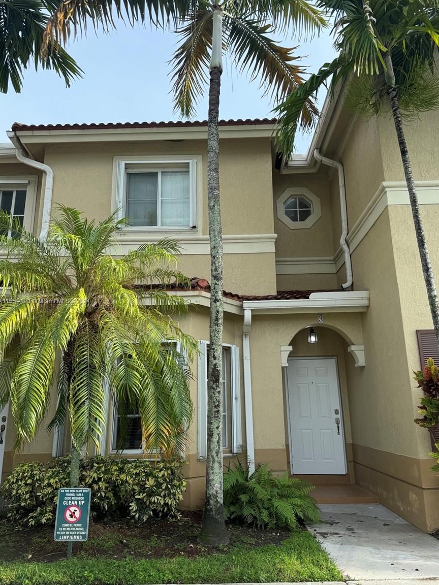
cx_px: 226
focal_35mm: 25
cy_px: 302
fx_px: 423
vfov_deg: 69.4
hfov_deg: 54.9
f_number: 1.78
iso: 80
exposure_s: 1/1261
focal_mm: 6.76
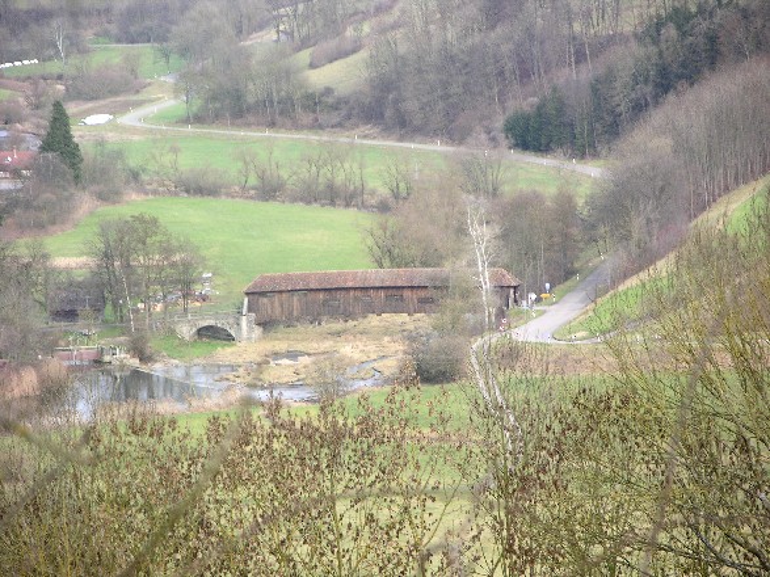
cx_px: 385
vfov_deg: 5.3
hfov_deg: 7.1
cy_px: 288
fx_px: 6227
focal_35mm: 280
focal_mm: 71.2
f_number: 4.2
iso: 50
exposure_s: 1/52.9
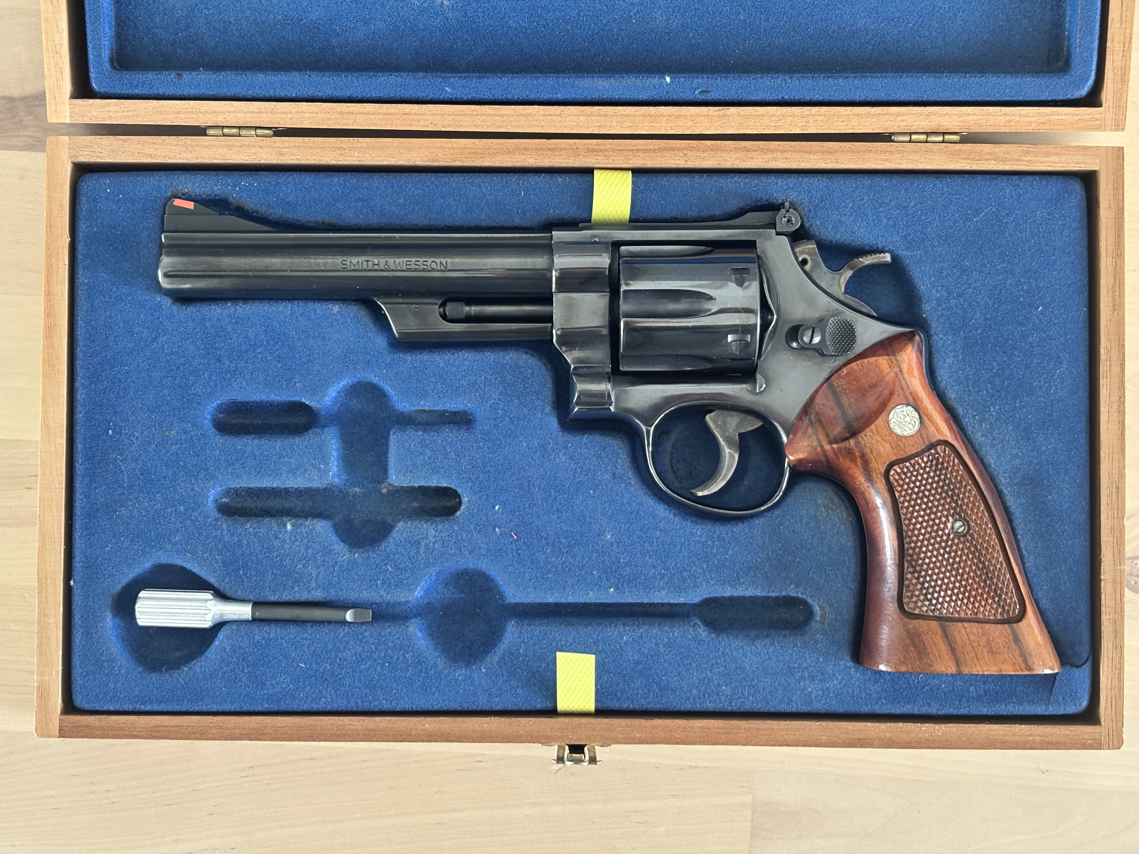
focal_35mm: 52
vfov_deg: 28.0
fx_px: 1711
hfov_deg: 36.8
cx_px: 570
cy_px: 427
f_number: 1.6
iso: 320
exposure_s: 1/32
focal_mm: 5.96
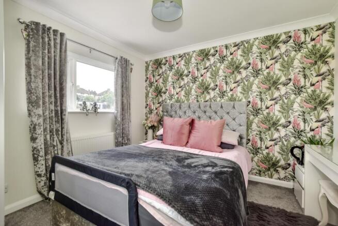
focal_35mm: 15
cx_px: 169
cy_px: 113
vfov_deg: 77.4
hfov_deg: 100.4
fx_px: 141
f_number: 8
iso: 640
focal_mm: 10
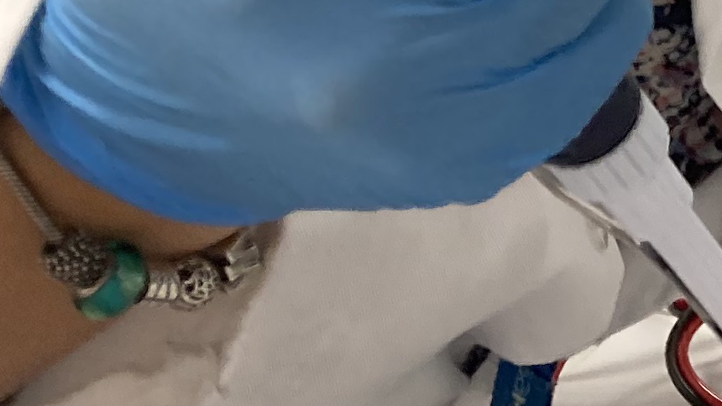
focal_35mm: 143
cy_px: -253
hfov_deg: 13.2
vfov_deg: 8.3
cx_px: 1388
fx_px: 2738
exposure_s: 1/50
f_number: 1.8
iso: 80
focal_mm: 3.99
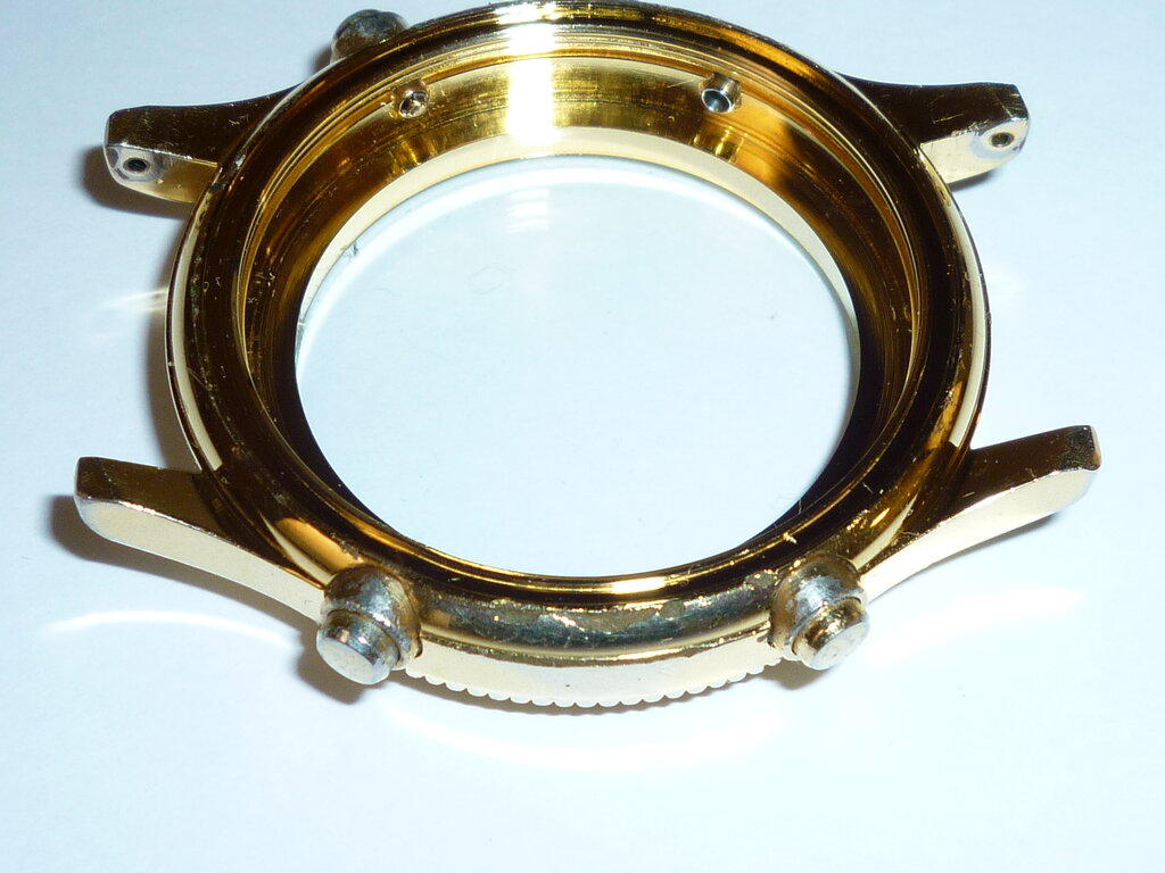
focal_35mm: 70
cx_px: 582
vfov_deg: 21.0
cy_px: 436
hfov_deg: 27.8
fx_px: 2356
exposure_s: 1/30
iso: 100
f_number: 4
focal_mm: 6.3
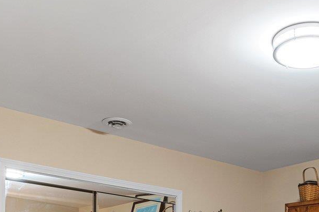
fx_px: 478
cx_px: 247
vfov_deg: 22.2
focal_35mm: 54
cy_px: 283
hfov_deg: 35.9
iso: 250
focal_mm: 16
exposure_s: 1/1.67
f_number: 9
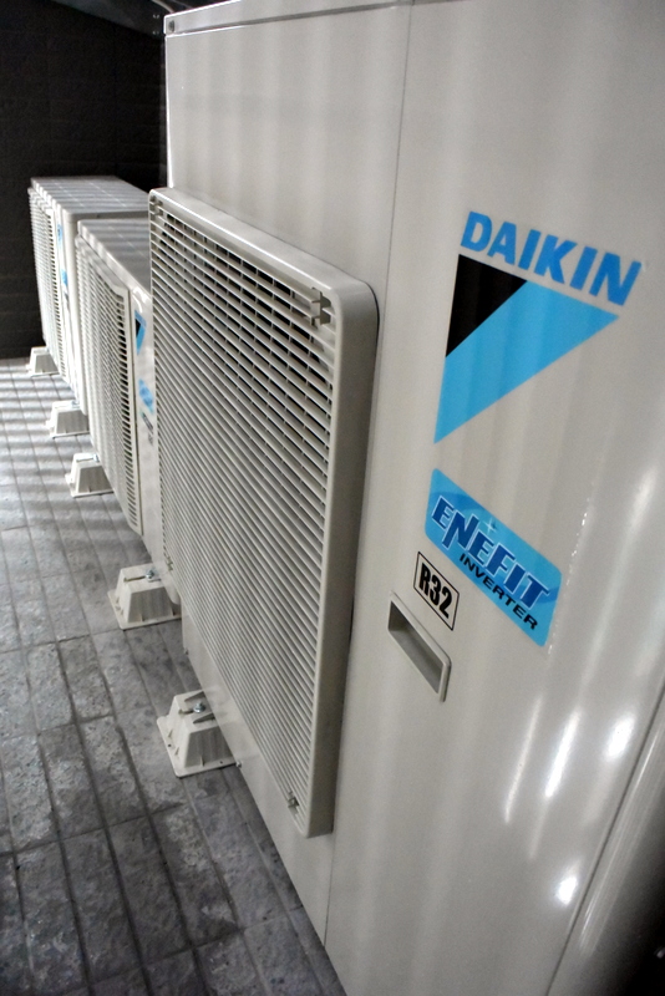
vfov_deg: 67.4
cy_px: 498
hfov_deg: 48.0
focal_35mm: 27
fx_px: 747
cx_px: 332
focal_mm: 10
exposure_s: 1/60
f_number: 3.5
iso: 3200
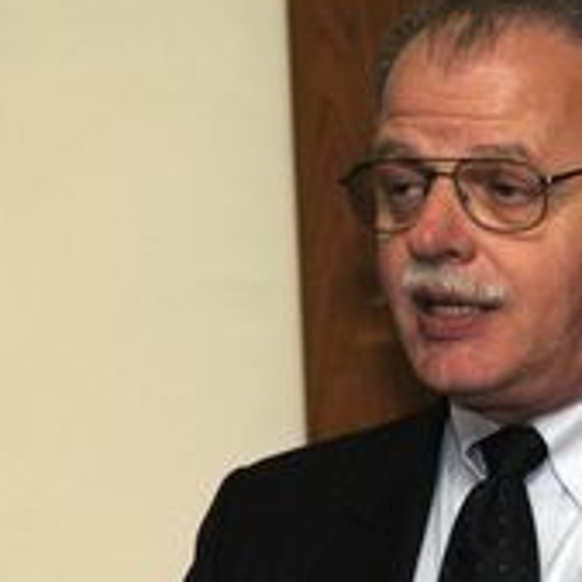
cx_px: 451
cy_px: 472
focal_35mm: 376
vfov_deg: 4.7
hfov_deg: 4.7
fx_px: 7152
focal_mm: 100
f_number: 4.5
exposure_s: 1/160
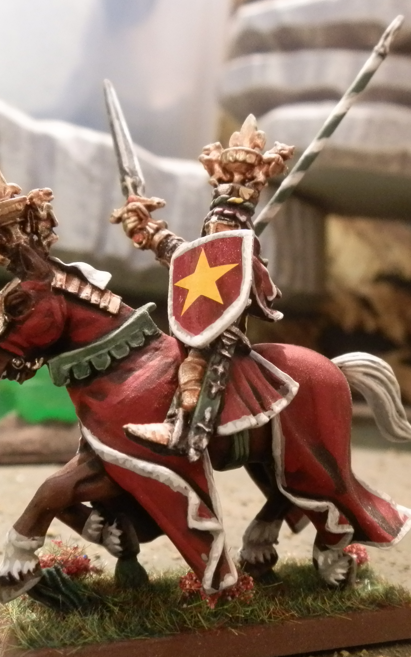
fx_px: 717
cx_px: 261
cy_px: 327
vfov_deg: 49.3
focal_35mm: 40
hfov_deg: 31.8
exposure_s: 1/50
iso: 400
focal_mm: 5
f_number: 3.1
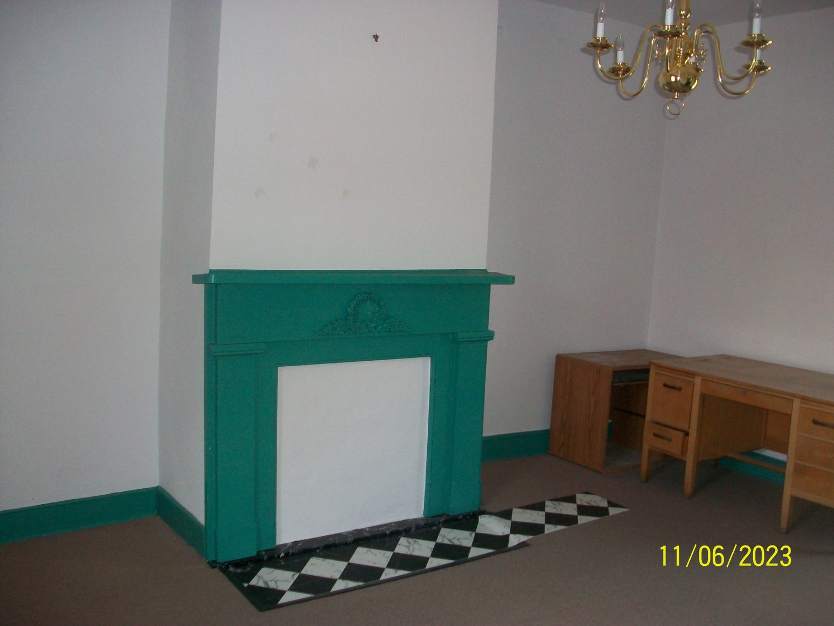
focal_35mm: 34
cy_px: 313
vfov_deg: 41.8
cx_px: 417
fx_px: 819
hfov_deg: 54.0
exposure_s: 1/60
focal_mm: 5.7
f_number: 2.8
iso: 120
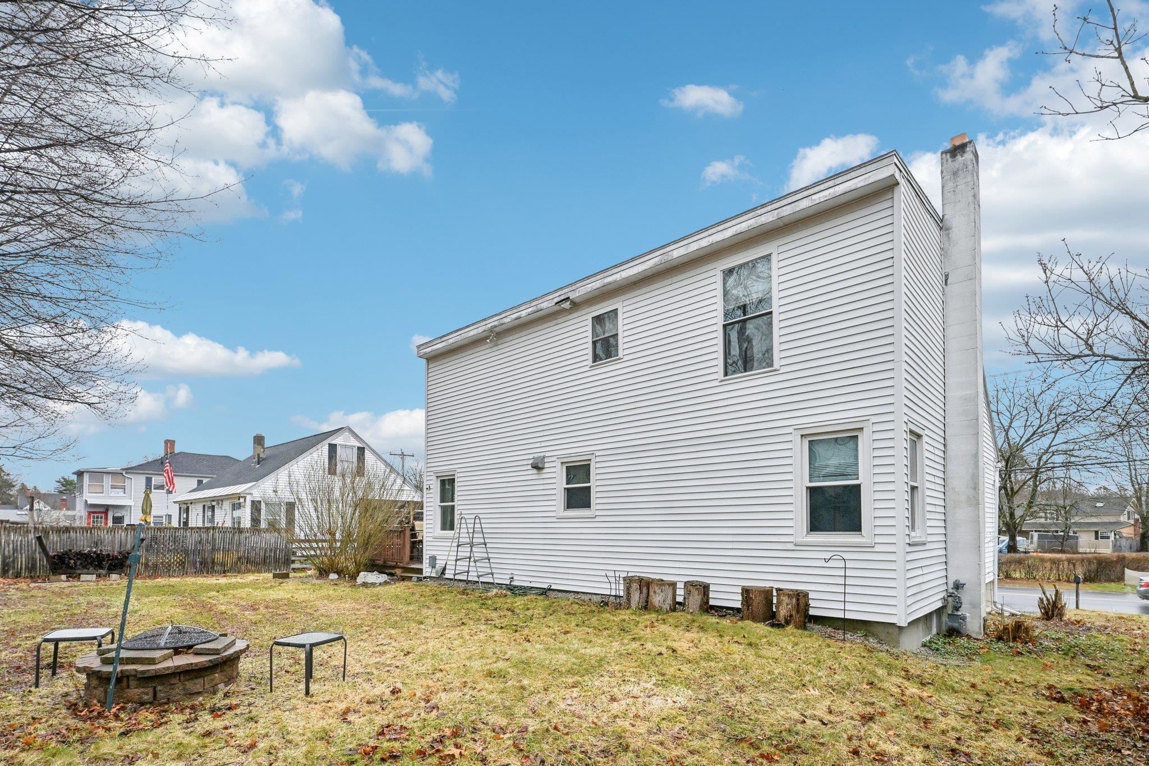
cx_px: 574
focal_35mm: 16
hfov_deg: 96.7
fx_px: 511
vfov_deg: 73.7
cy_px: 383
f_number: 8
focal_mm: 16
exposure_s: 1/500
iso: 400
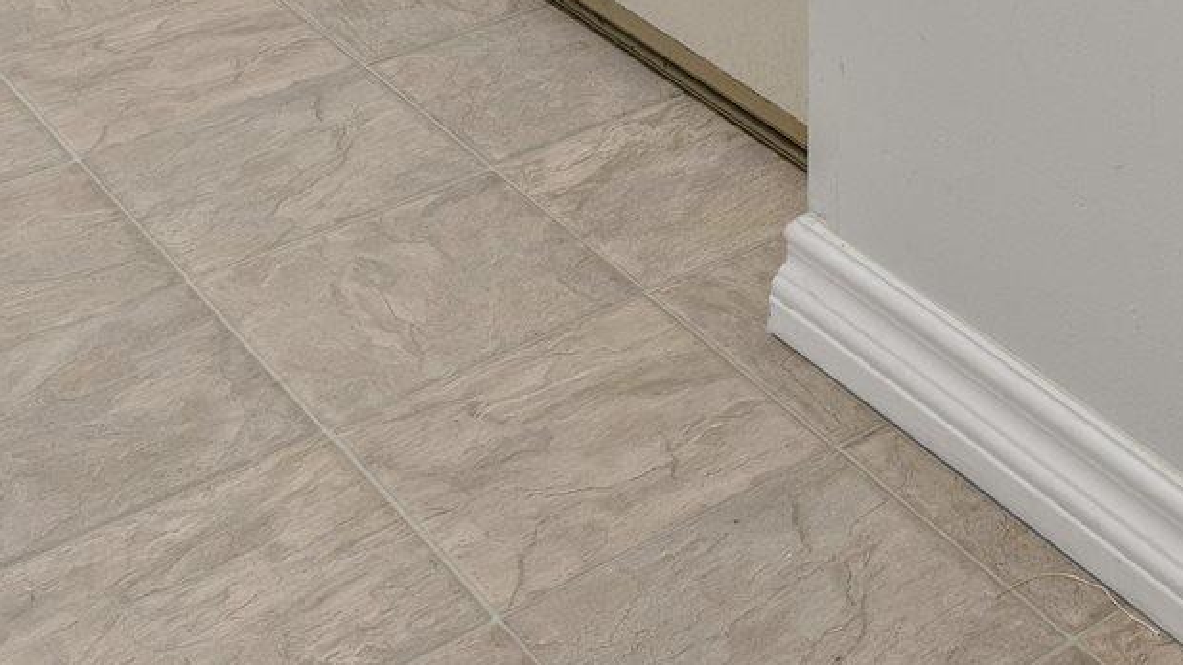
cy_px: -1064
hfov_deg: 26.0
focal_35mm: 78
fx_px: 2437
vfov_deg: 11.8
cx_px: 1164
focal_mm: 14.9
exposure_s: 1/2
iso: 200
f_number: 6.3
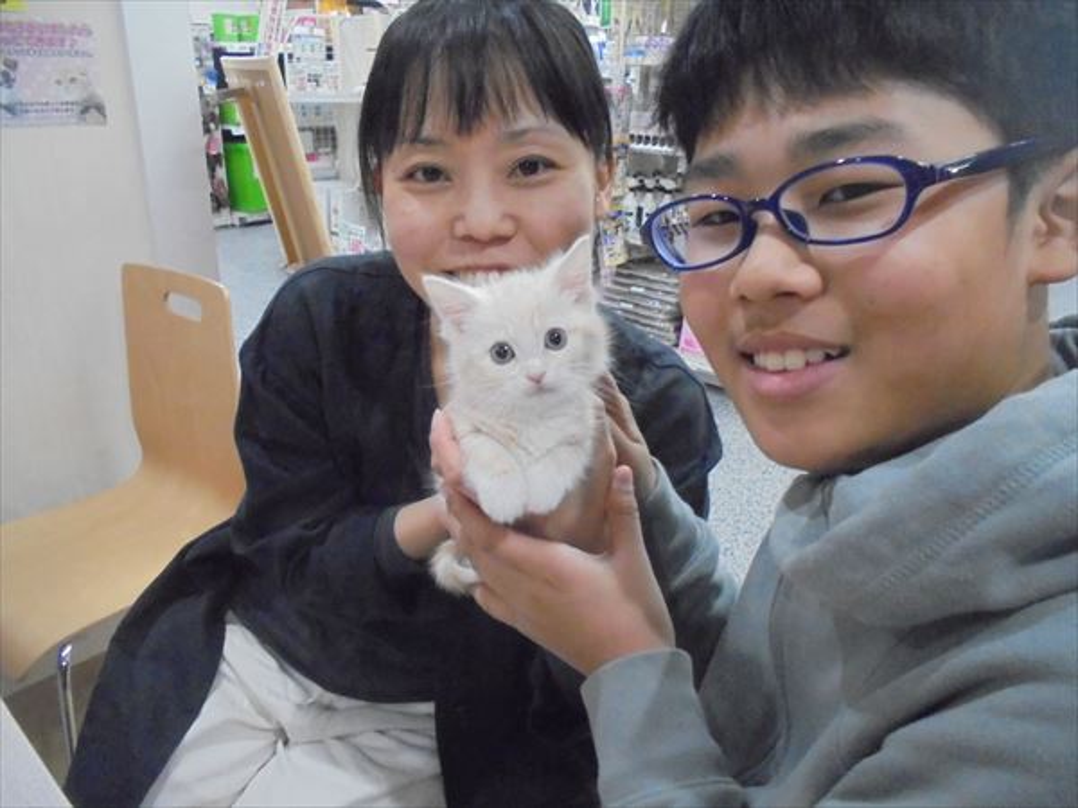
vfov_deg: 53.1
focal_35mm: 26
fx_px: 810
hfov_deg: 67.3
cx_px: 539
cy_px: 404
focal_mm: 4.6
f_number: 3.5
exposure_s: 1/60
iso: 1000
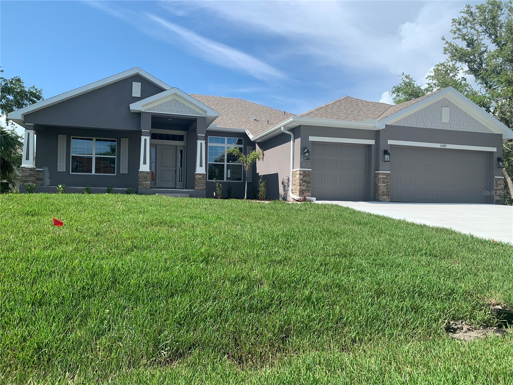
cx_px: 256
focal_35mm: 26
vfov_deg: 53.1
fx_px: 385
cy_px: 192
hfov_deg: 67.3
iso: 25
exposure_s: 1/2208
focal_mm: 4.25
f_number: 1.8
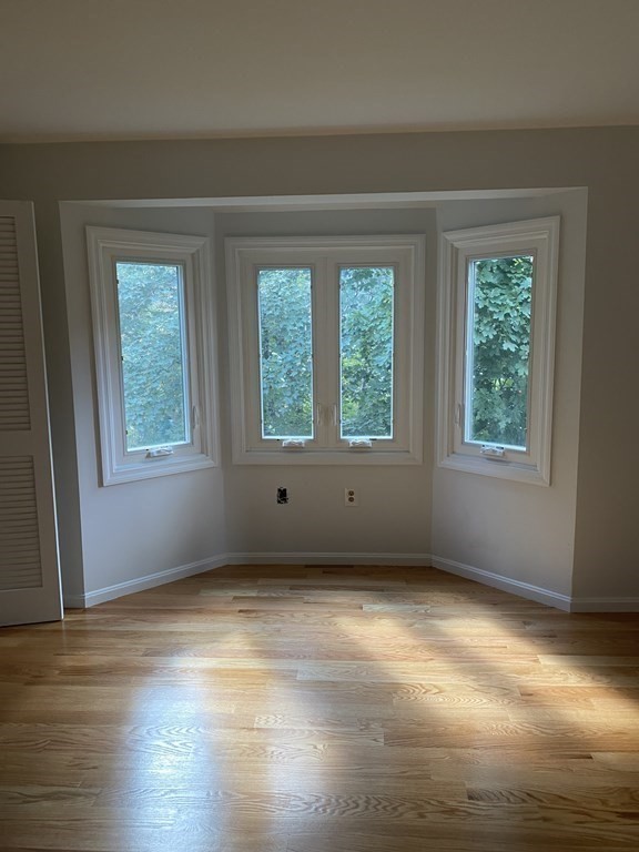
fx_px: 640
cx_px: 320
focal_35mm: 26
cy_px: 426
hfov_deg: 53.1
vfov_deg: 67.3
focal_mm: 4.25
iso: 80
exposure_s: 1/60
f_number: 1.8
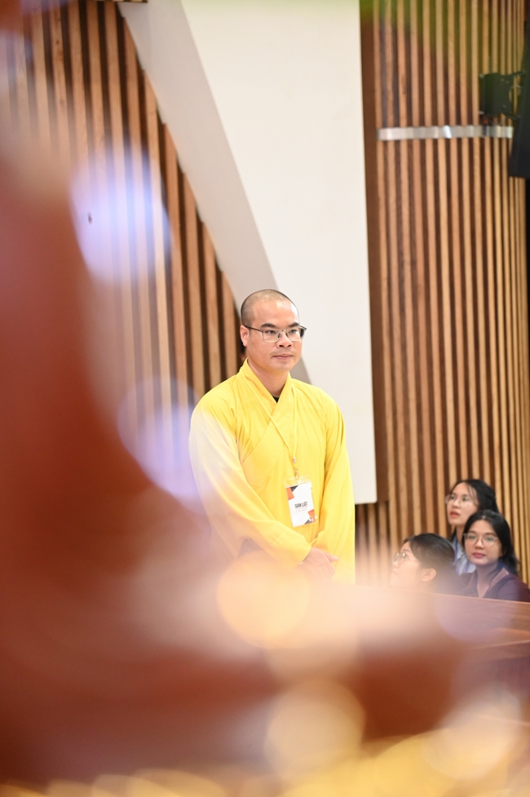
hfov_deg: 11.4
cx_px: 265
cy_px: 398
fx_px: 2654
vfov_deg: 17.1
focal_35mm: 120
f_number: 4
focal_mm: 120
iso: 4000
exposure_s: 1/100
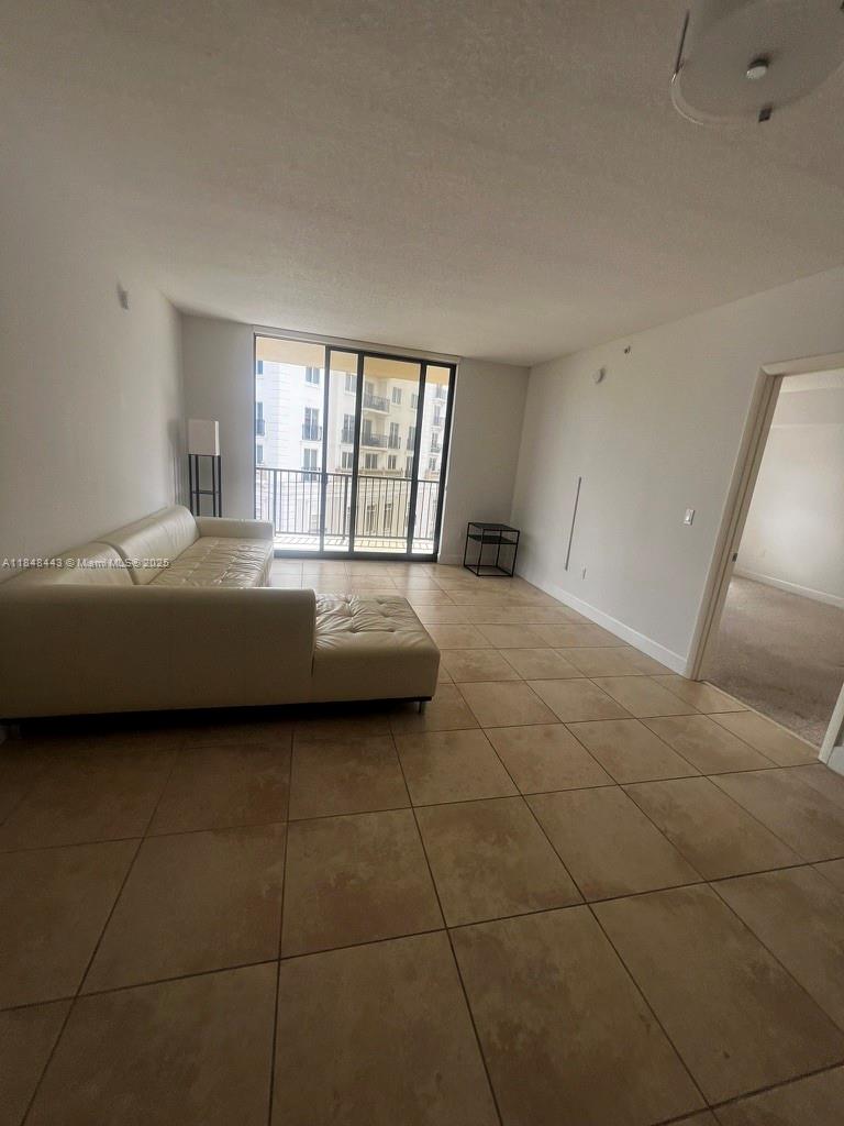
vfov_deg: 106.2
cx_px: 422
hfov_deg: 89.9
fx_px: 423
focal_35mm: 13
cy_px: 563
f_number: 1.8
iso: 32
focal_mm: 1.57
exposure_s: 1/142
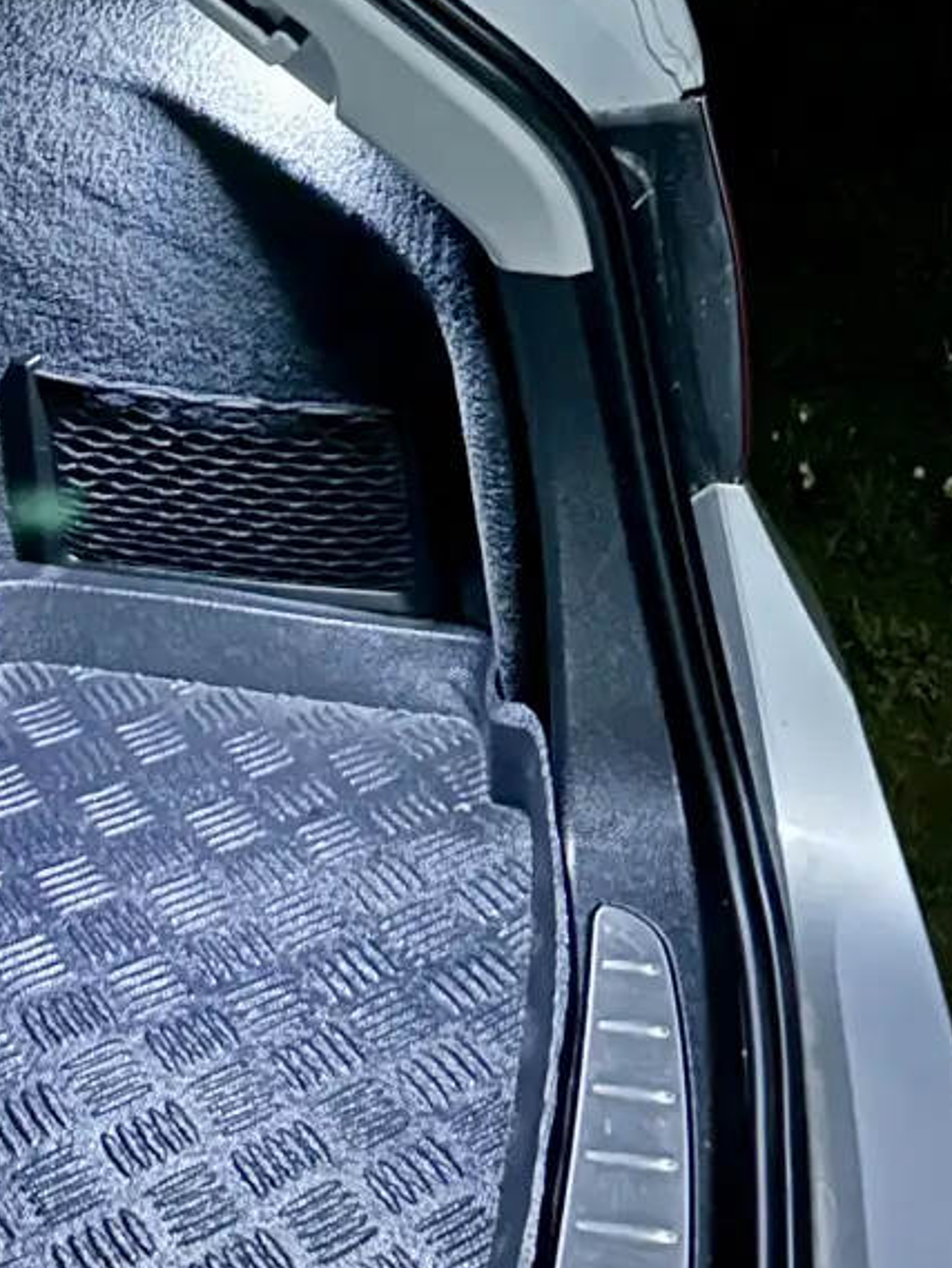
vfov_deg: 21.3
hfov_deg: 18.8
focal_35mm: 78
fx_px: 2859
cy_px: -605
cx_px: 664
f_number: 1.5
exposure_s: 1/5
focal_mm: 5.7
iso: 1600
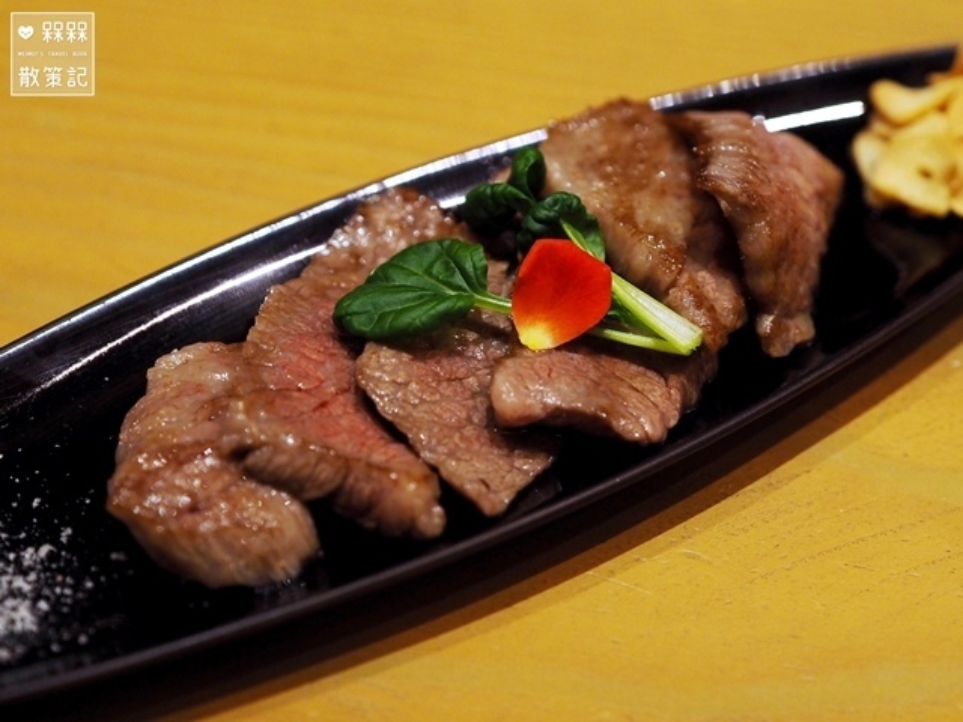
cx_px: 482
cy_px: 361
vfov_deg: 16.4
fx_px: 2504
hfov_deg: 21.8
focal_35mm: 90
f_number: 2.8
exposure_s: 1/50
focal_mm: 45
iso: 1600
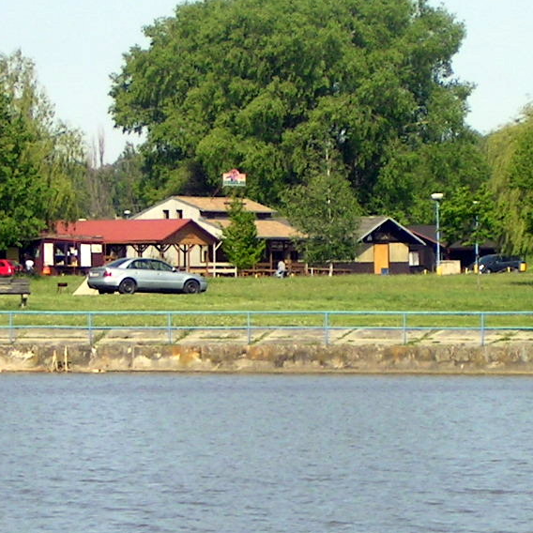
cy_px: 411
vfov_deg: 6.5
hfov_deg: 6.5
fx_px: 4686
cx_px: 248
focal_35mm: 269
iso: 50
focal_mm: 16.8
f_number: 4.9
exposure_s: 1/358
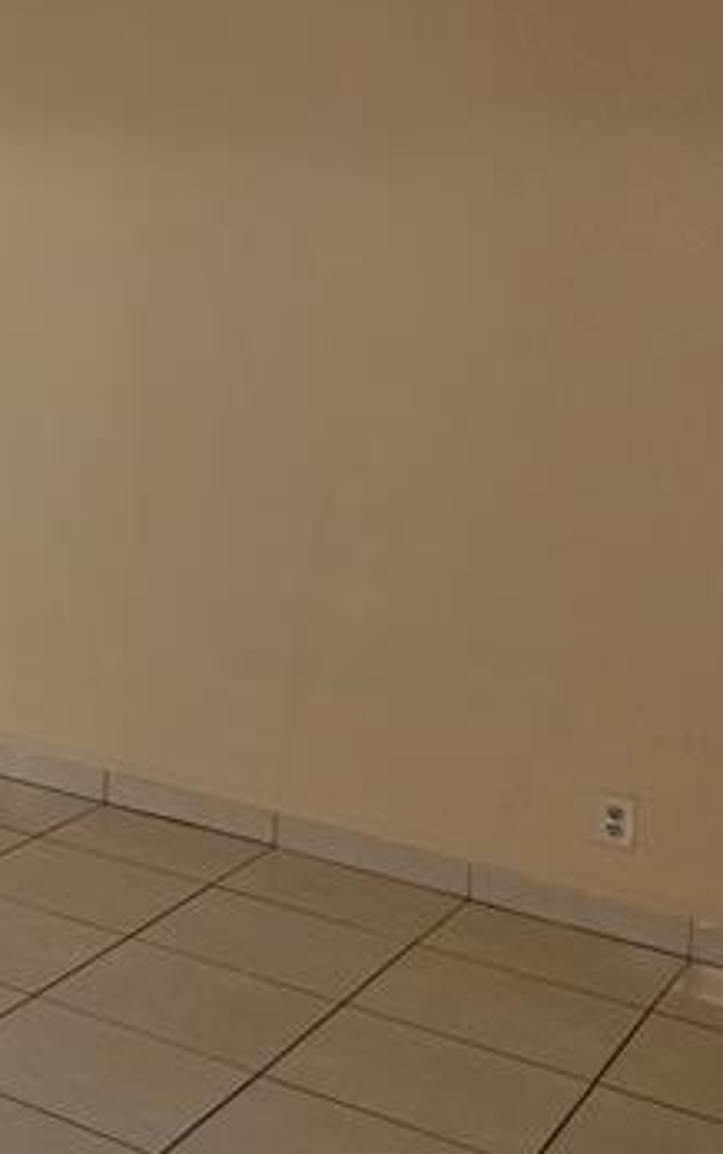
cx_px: -488
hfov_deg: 19.0
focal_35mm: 56
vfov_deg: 35.5
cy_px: 292
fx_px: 1763
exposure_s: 1/120
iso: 640
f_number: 1.8
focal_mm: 5.4
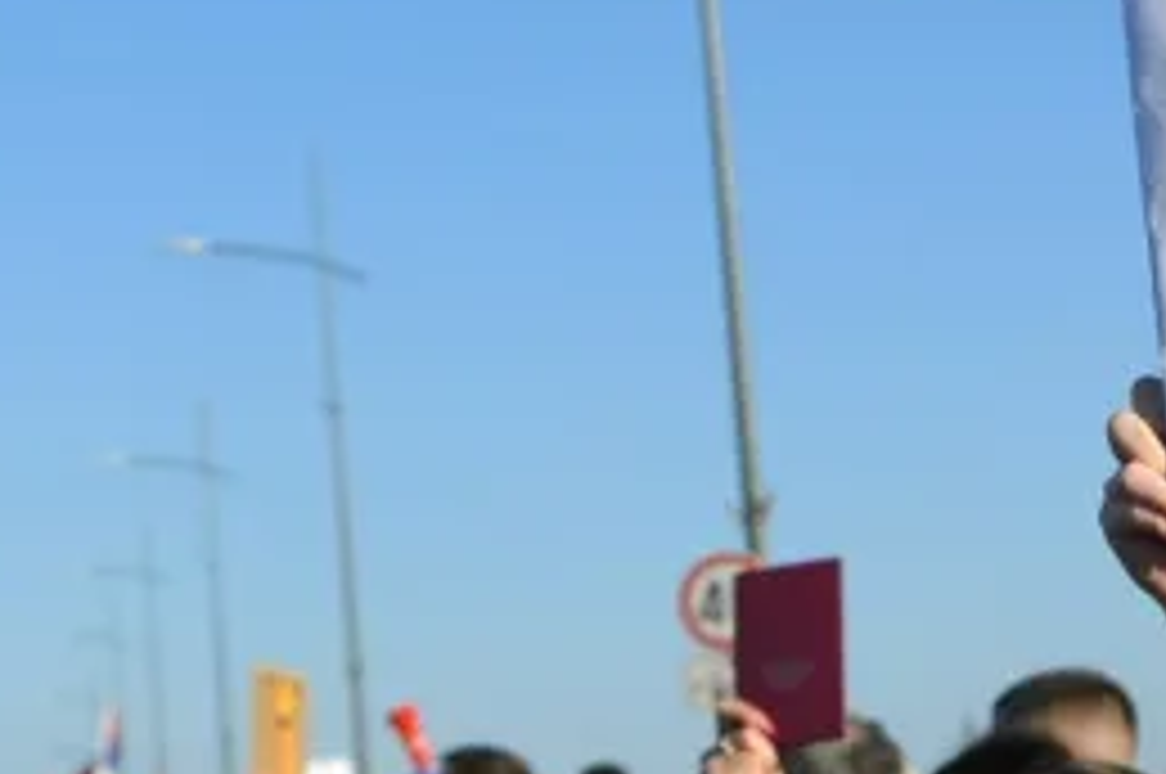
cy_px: 209
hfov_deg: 13.9
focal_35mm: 147
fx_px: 4755
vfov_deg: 9.3
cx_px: 977
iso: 200
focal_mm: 50
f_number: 6.3
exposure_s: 1/800
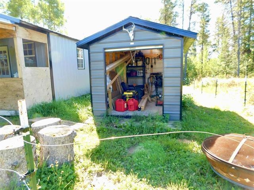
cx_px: 127
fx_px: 169
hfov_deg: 73.9
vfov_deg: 58.9
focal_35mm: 23
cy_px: 95
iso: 125
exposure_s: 1/125
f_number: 3
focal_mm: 4
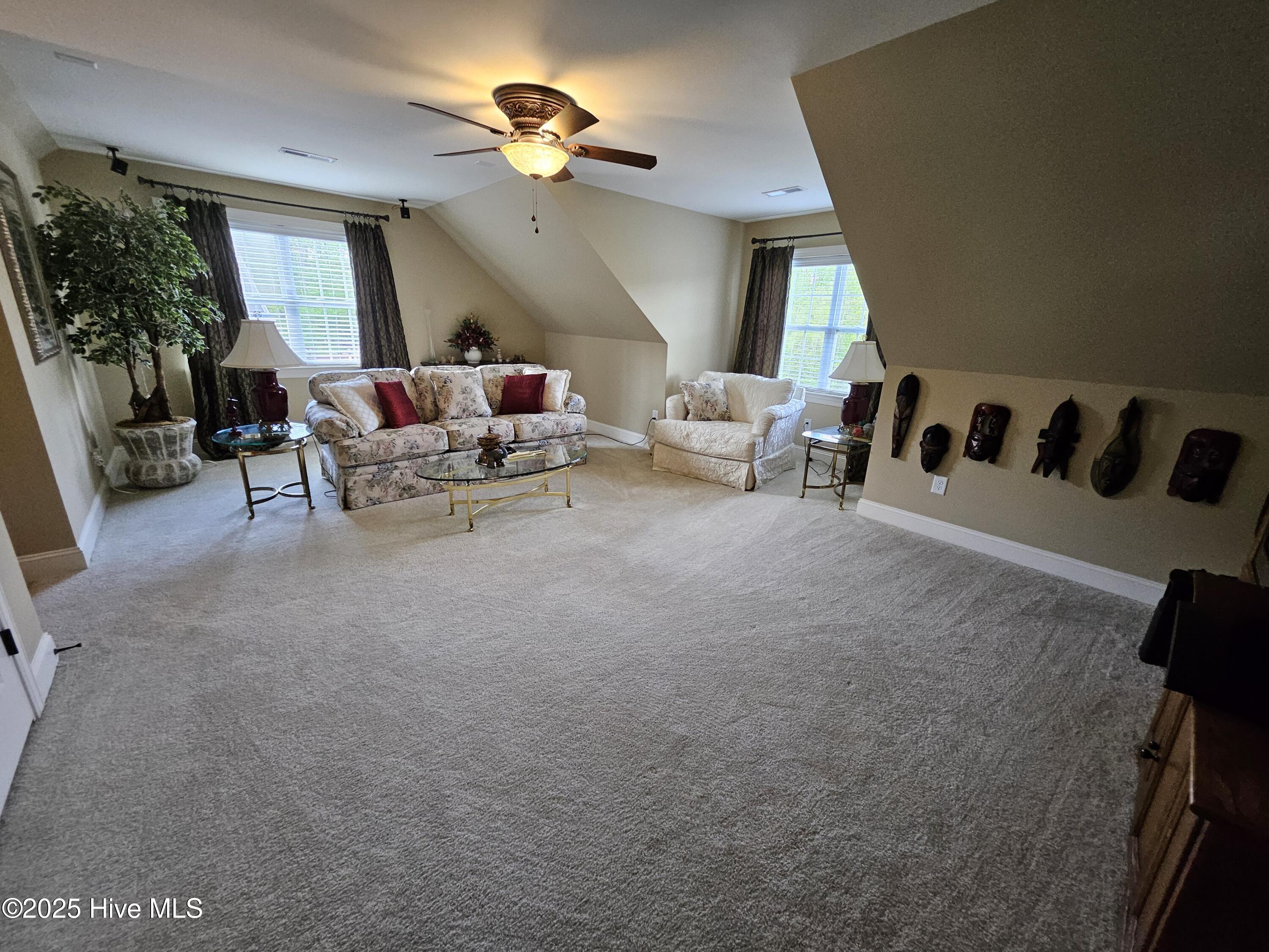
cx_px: 634
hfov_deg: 106.2
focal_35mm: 13
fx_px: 477
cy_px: 476
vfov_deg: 89.9
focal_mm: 1.74
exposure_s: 1/60
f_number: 2.2
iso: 250
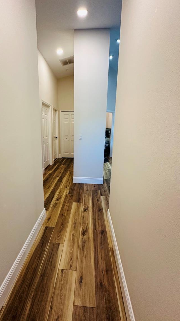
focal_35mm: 16
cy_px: 155
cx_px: 80
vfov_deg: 99.3
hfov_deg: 66.8
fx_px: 136
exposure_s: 1/120
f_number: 2.2
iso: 320
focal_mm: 2.22
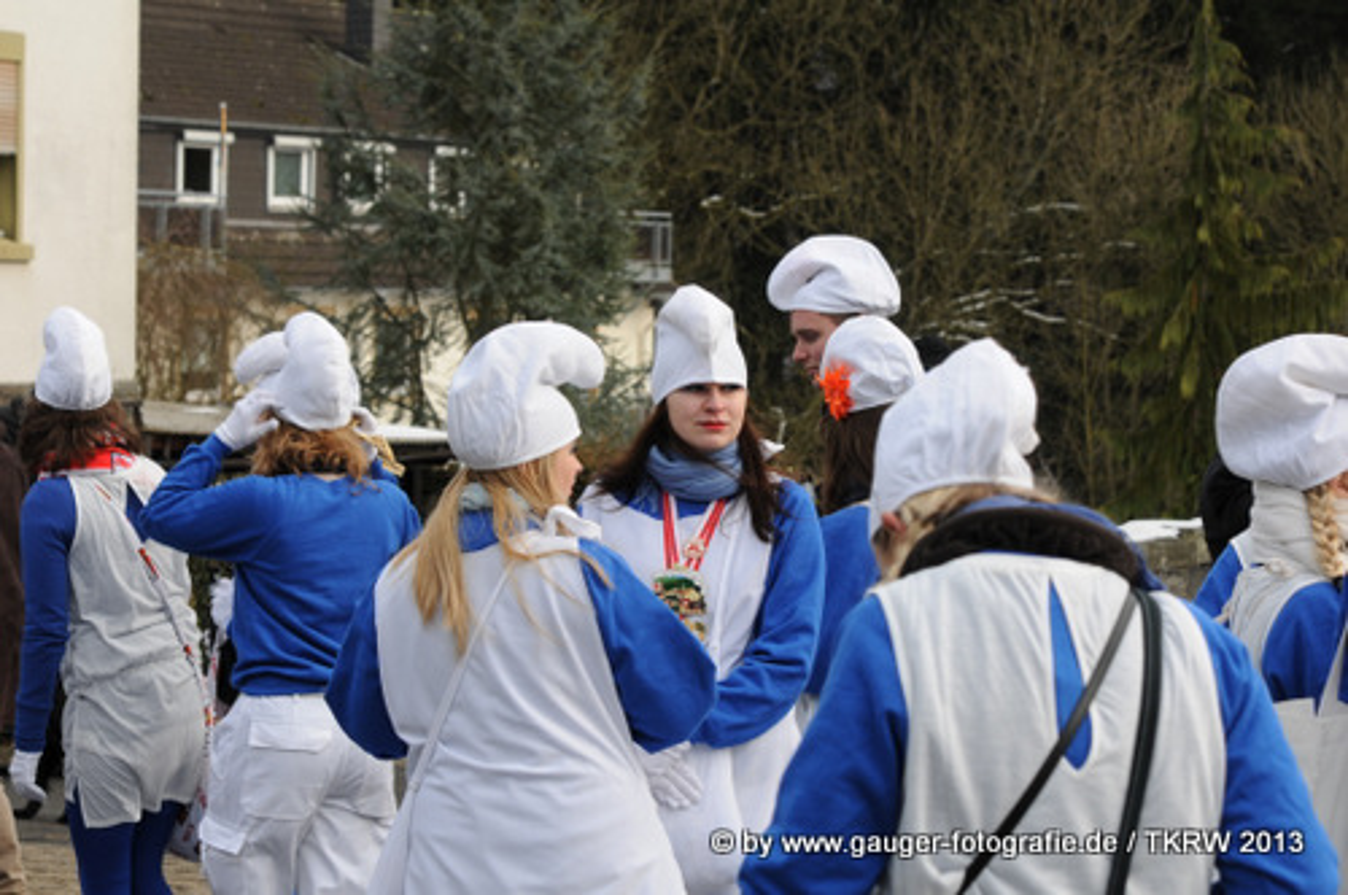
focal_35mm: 105
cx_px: 674
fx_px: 3927
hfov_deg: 19.5
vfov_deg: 13.0
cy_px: 448
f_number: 7.1
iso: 200
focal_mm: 70
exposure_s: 1/200
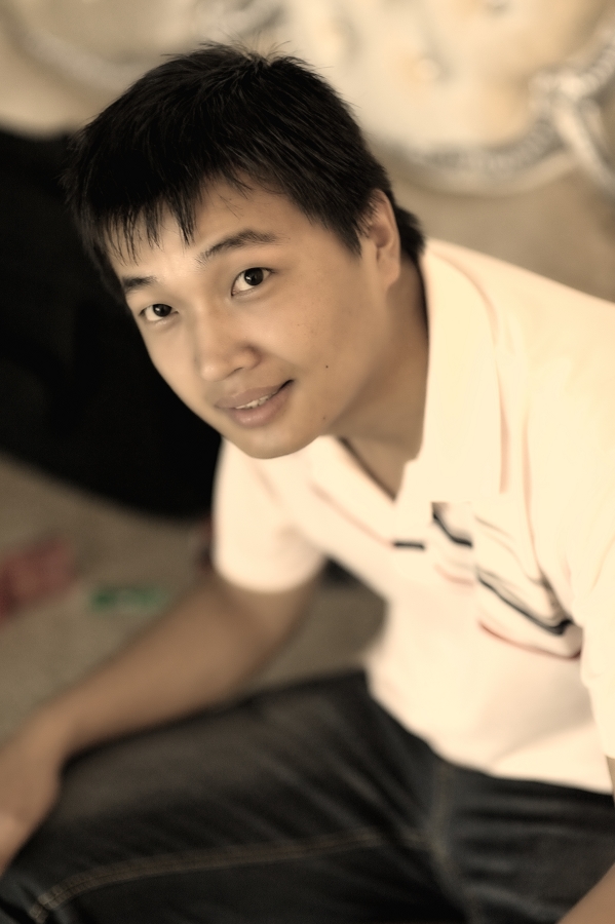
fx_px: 2180
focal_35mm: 85
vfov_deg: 23.9
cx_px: 308
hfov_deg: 16.1
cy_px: 462
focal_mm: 85
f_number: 1.8
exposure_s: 1/100
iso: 3200
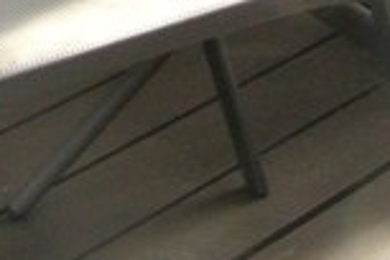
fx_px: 2307
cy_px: -586
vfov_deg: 5.9
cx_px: 939
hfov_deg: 8.8
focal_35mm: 213
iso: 400
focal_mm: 11.4
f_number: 14
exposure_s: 1/60
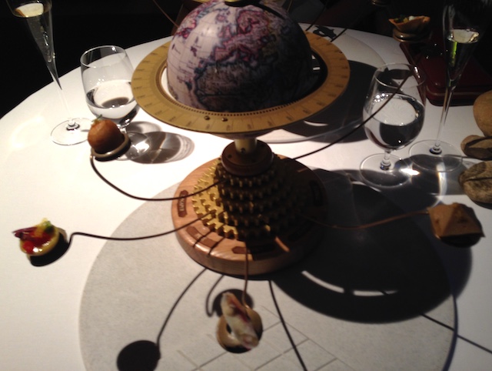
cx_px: 246
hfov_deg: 55.3
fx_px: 470
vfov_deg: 43.0
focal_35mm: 33
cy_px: 186
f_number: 2.4
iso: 50
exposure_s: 1/20
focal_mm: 4.12
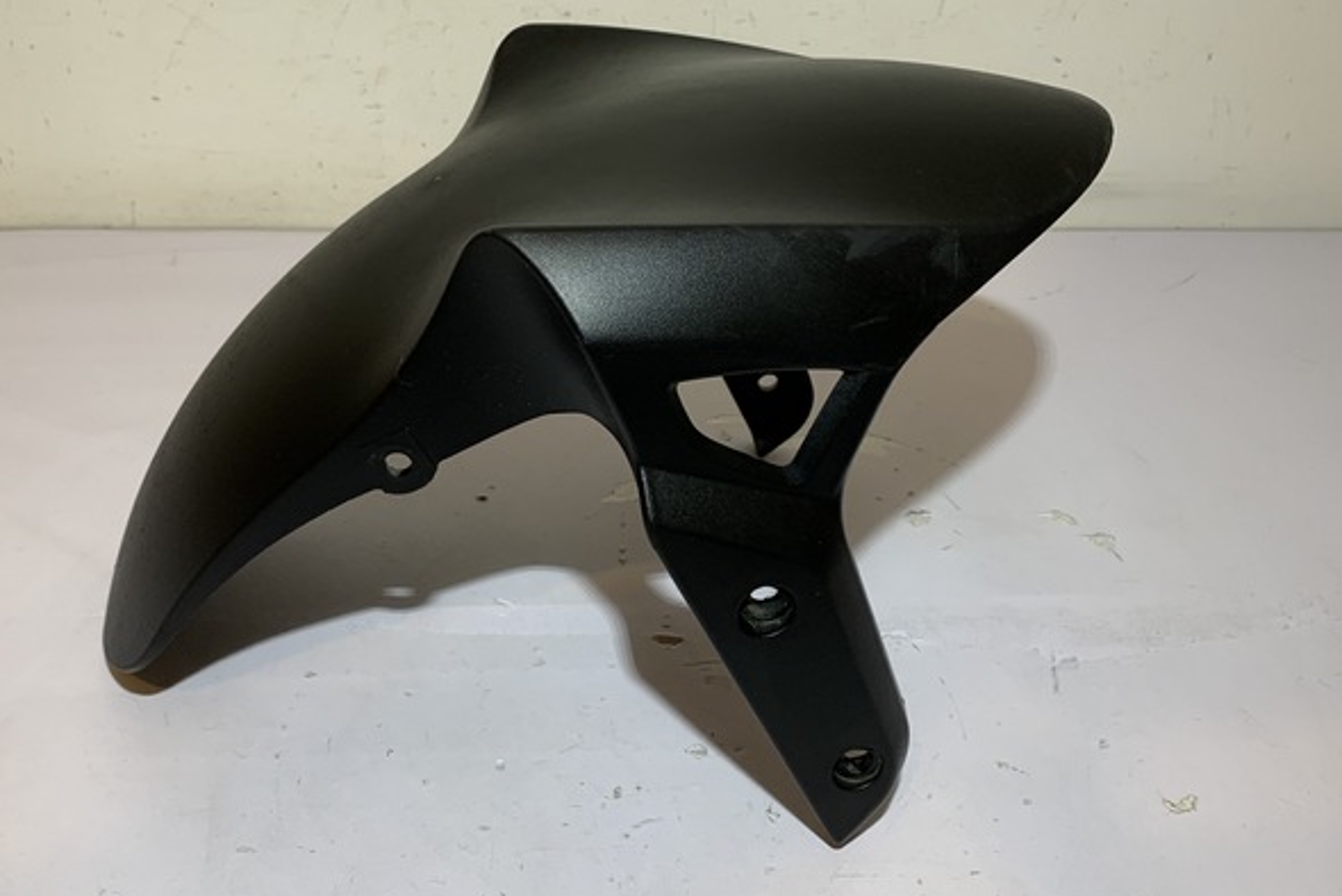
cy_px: 413
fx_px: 1305
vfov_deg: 37.9
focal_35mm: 35
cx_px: 614
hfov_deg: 54.3
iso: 80
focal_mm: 4.25
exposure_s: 1/121
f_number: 1.8
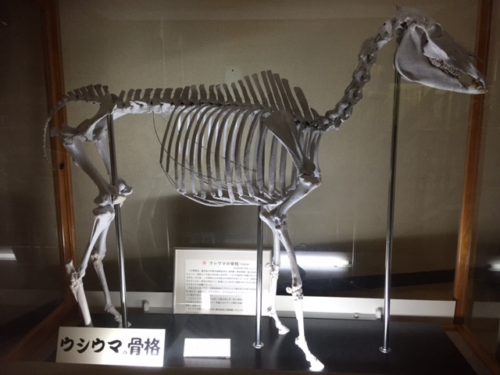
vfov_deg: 48.2
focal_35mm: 29
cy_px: 188
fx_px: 419
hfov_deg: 61.7
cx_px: 250
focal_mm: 4.15
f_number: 2.2
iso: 50
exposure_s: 1/30
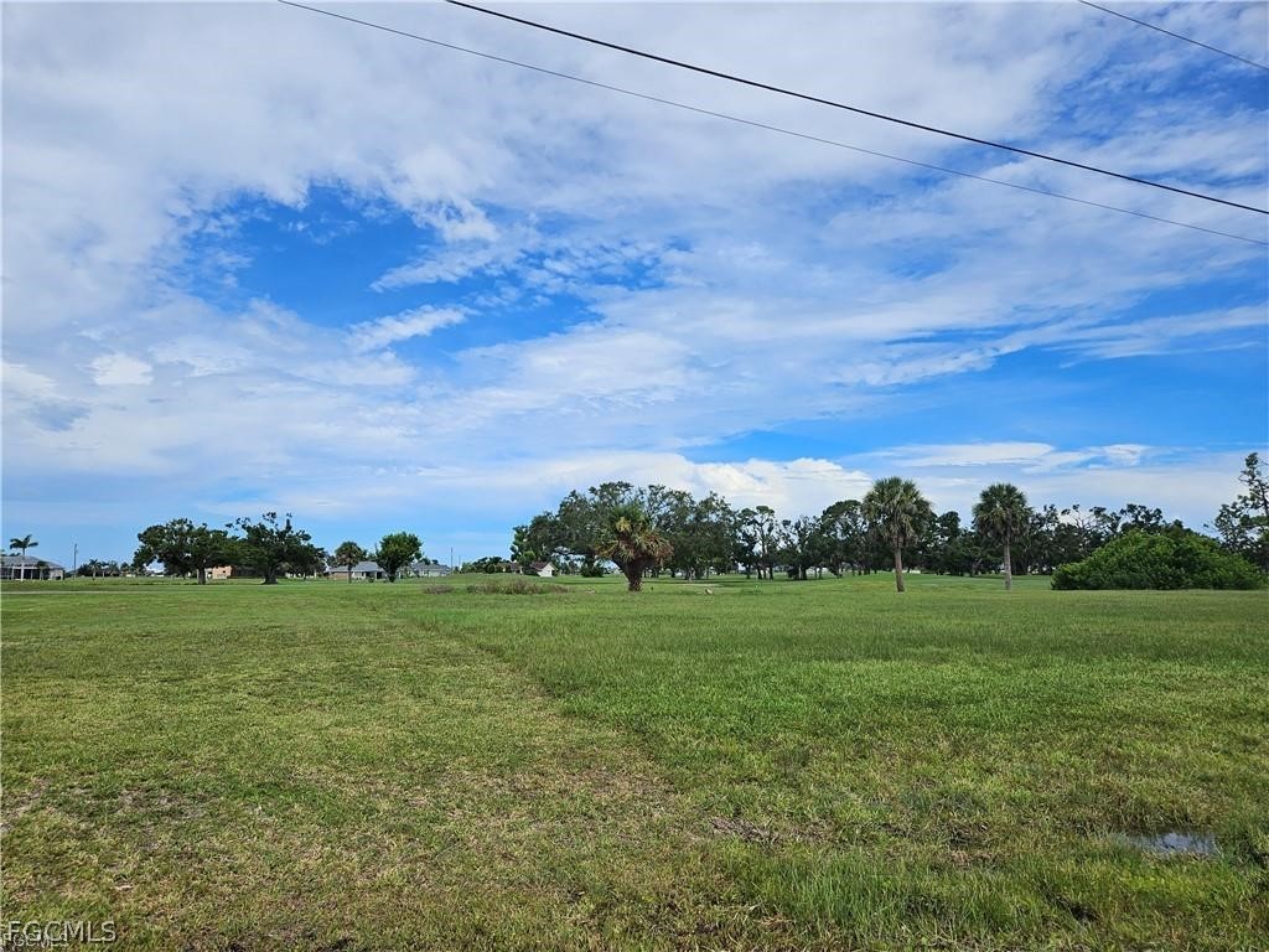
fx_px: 843
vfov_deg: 58.9
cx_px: 634
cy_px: 476
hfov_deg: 73.9
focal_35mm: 23
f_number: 1.8
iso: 25
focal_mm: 5.4
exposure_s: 1/4385
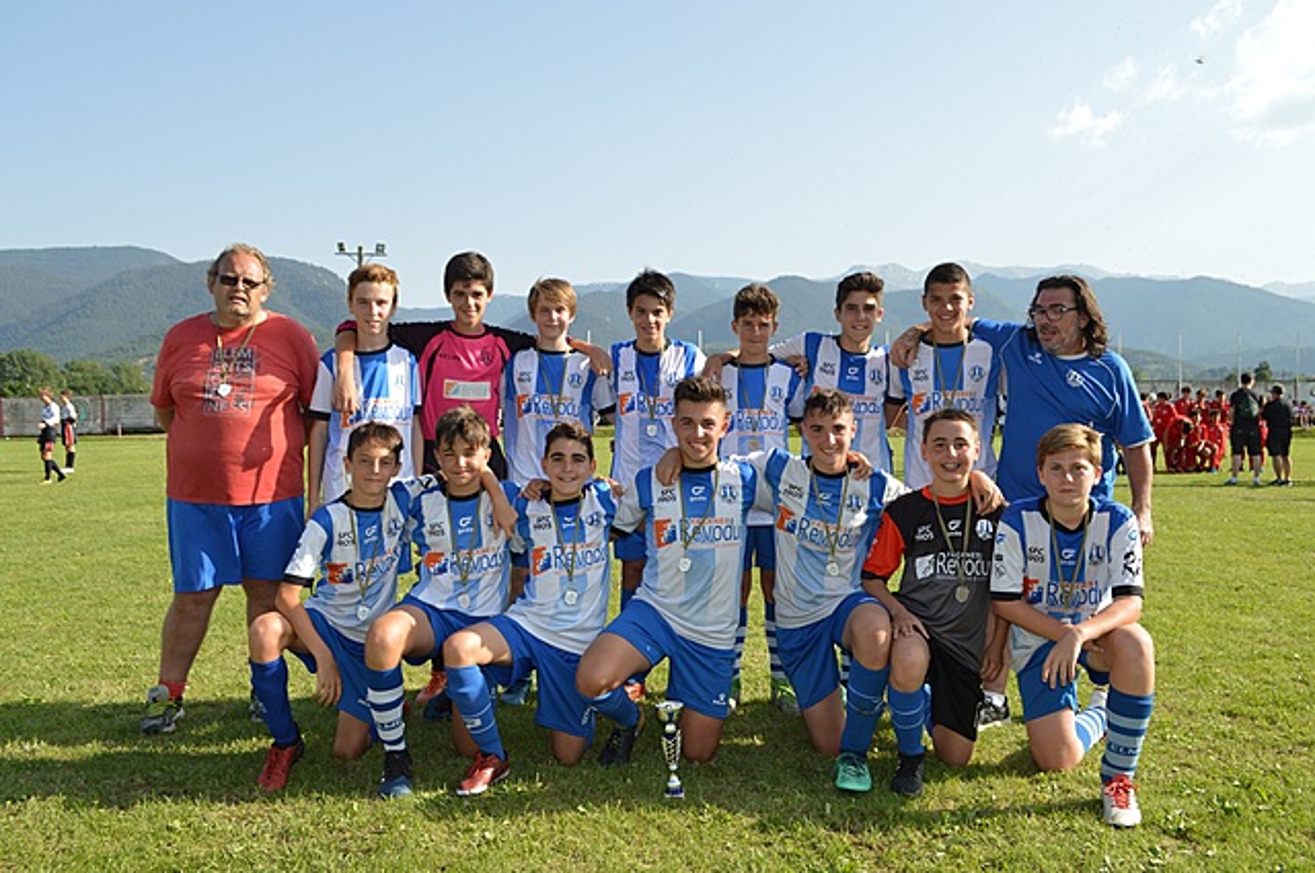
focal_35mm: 30
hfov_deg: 62.0
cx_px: 658
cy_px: 436
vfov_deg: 43.5
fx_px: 1094
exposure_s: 1/200
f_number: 6.3
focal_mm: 20
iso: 100
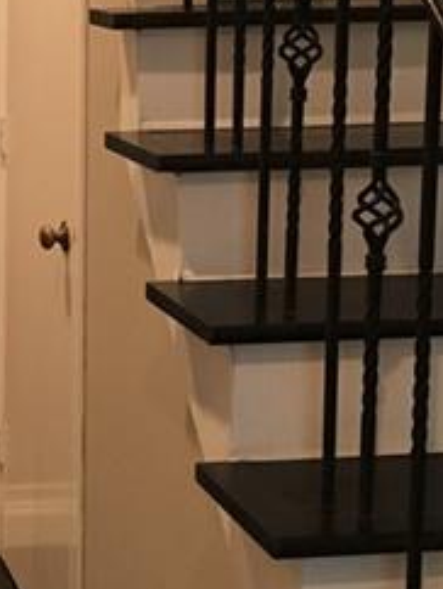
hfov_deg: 15.5
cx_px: -88
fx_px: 1567
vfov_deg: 21.1
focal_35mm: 92
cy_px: 161
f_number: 2.2
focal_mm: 4.15
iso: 125
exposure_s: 1/30
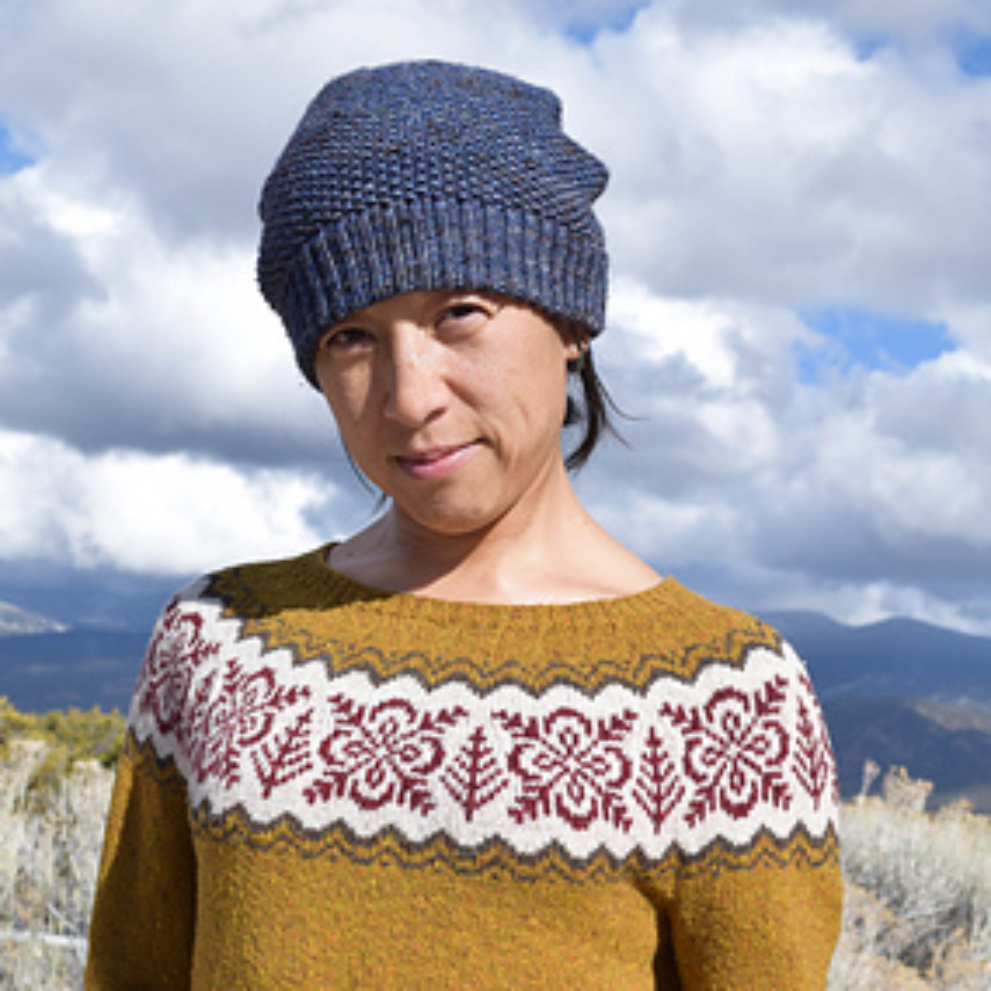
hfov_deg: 22.8
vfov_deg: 22.4
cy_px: 817
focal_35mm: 76
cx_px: 449
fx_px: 2462
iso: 200
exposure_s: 1/400
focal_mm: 34
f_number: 10
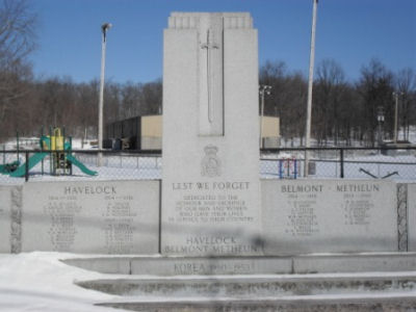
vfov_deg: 25.7
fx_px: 685
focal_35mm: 57
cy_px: 156
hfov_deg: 33.8
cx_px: 208
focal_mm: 10.1
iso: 100
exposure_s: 1/350
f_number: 10.9
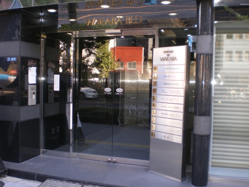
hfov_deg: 49.0
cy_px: 94
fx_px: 273
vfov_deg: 37.7
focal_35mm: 38
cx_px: 124
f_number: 3.1
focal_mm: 6.3
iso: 160
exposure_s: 1/60
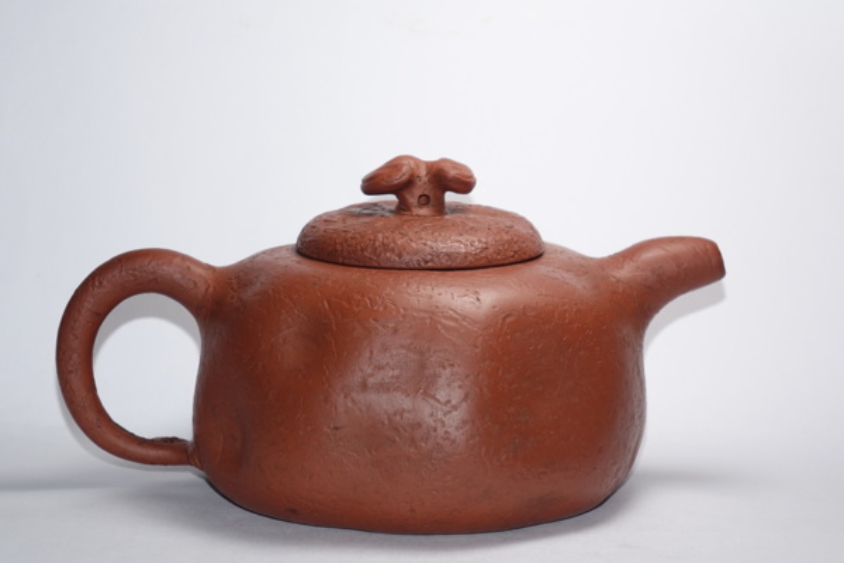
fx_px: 2790
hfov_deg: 17.2
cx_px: 422
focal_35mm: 119
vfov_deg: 11.5
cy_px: 282
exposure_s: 1/200
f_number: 4
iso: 125
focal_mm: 43.62
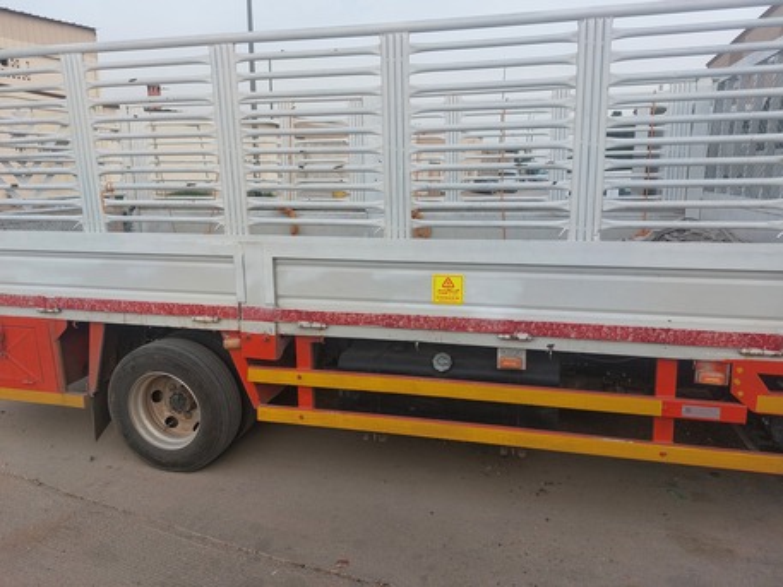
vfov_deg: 56.8
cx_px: 392
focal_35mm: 24
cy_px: 294
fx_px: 543
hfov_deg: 71.6
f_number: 1.8
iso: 25
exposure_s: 1/240
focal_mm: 5.23
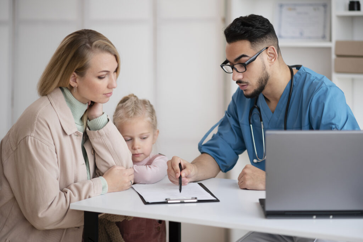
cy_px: 121
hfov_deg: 23.9
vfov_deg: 16.0
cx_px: 182
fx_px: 856
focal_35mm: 85
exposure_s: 1/180
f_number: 2
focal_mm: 85
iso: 400
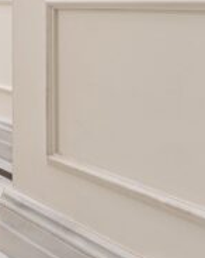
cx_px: -351
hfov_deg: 13.0
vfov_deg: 28.3
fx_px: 479
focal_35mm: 63
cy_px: 4
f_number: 16
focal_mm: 12
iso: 100
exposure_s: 1/15
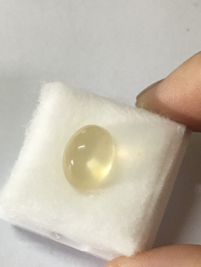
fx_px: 224
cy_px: 134
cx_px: 100
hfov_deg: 48.2
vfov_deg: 61.7
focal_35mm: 29
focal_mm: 4.15
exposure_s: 1/33
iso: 160
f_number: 2.2
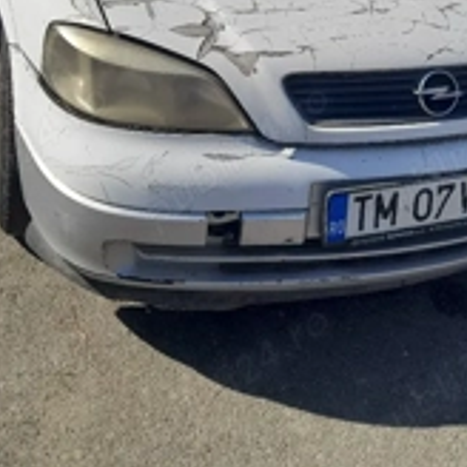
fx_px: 824
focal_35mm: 54
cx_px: 293
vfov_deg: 29.0
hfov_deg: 31.5
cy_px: -31
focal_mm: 4.6
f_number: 2
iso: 20
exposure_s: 1/833
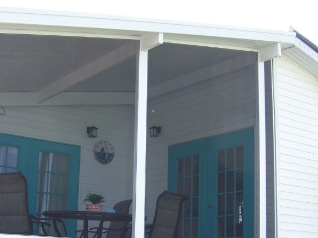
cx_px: 139
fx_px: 588
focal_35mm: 64
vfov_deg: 22.7
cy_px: 178
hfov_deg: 30.2
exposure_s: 1/200
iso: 64
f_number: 2.8
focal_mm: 5.85
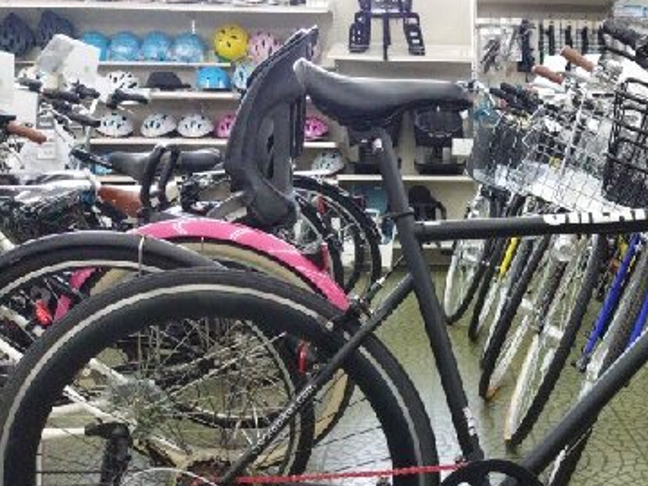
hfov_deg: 40.0
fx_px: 842
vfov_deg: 31.4
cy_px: 389
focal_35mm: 45
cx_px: 536
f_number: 1.79
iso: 838
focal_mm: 4.71
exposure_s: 1/500
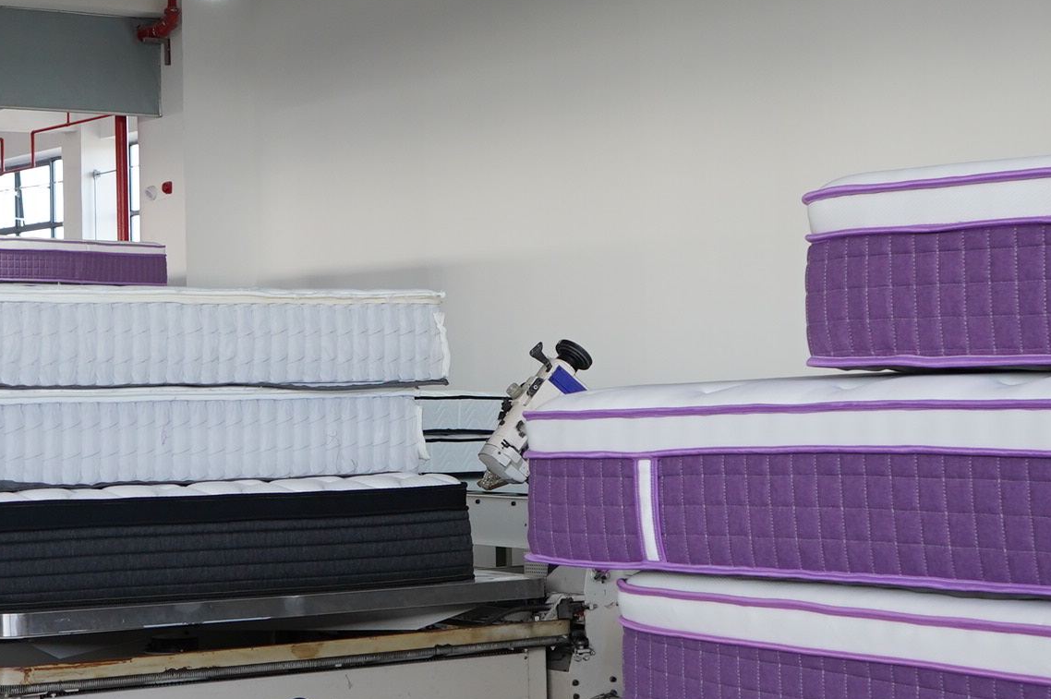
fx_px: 2159
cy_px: 348
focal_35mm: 74
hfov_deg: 26.8
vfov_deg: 18.4
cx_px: 211
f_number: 4
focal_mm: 28
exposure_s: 1/160
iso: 640
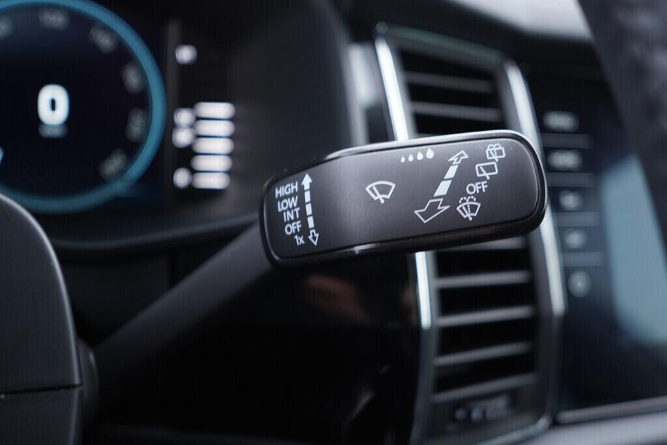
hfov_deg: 53.1
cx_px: 334
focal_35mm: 36
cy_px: 222
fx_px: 667
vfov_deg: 36.9
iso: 400
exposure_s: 1/40
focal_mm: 24
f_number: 2.8
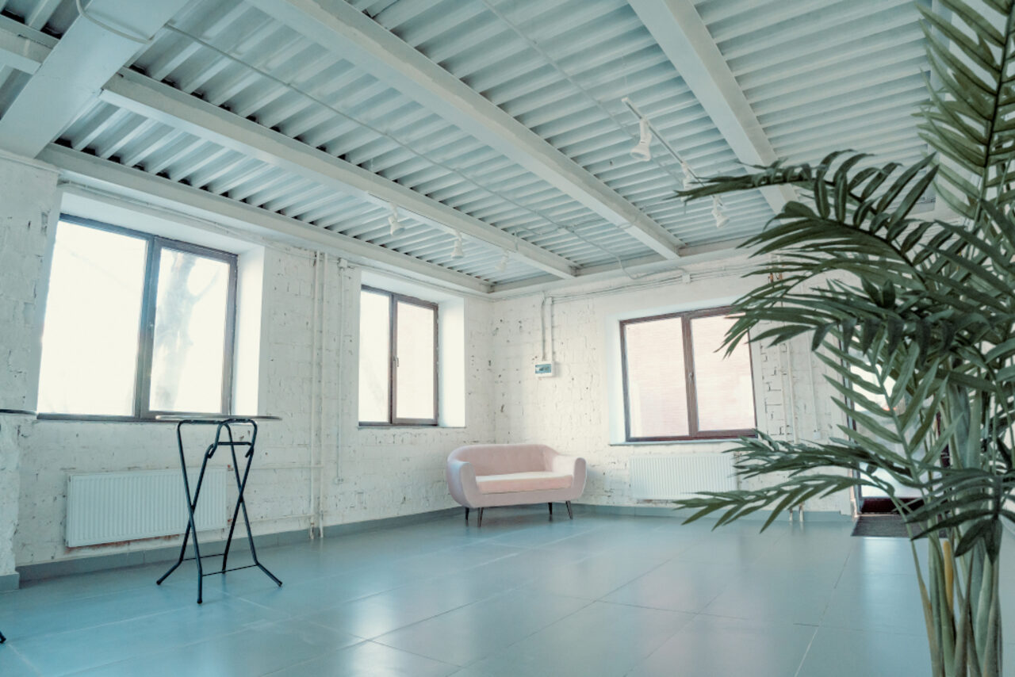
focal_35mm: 20
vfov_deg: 62.0
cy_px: 338
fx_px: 564
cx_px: 508
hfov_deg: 84.0
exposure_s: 1/125
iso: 2000
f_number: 8
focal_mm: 20
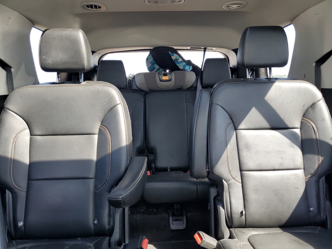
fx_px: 249
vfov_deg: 53.1
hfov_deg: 67.3
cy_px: 124
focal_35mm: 26
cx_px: 166
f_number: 1.5
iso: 81
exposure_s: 1/120
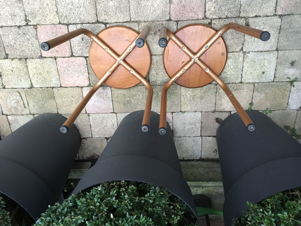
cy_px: 113
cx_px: 150
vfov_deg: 48.2
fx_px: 252
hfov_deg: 61.7
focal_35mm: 29
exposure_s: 1/33
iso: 250
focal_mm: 4.15
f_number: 2.2
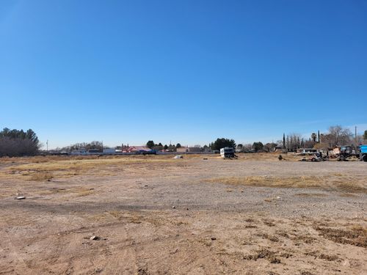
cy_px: 138
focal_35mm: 26
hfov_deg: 67.3
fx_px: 276
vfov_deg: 53.1
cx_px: 184
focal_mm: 5.4
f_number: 1.8
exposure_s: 1/3483
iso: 40
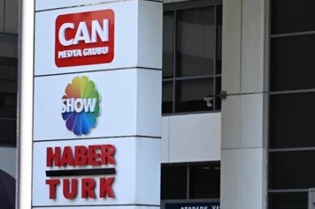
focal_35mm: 227
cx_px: 331
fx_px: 1985
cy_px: 197
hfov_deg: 9.0
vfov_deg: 6.0
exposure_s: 1/250
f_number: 2.8
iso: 90
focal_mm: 70
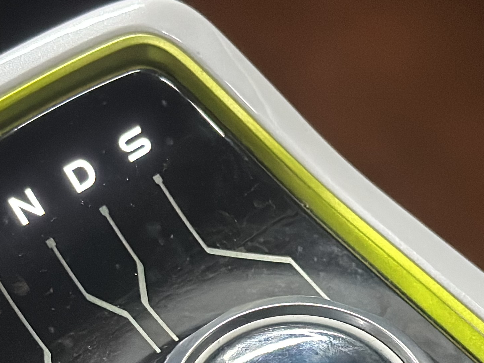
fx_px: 1859
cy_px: 422
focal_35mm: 133
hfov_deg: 14.8
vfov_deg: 11.0
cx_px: 264
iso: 800
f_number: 1.78
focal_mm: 6.86
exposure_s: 1/38
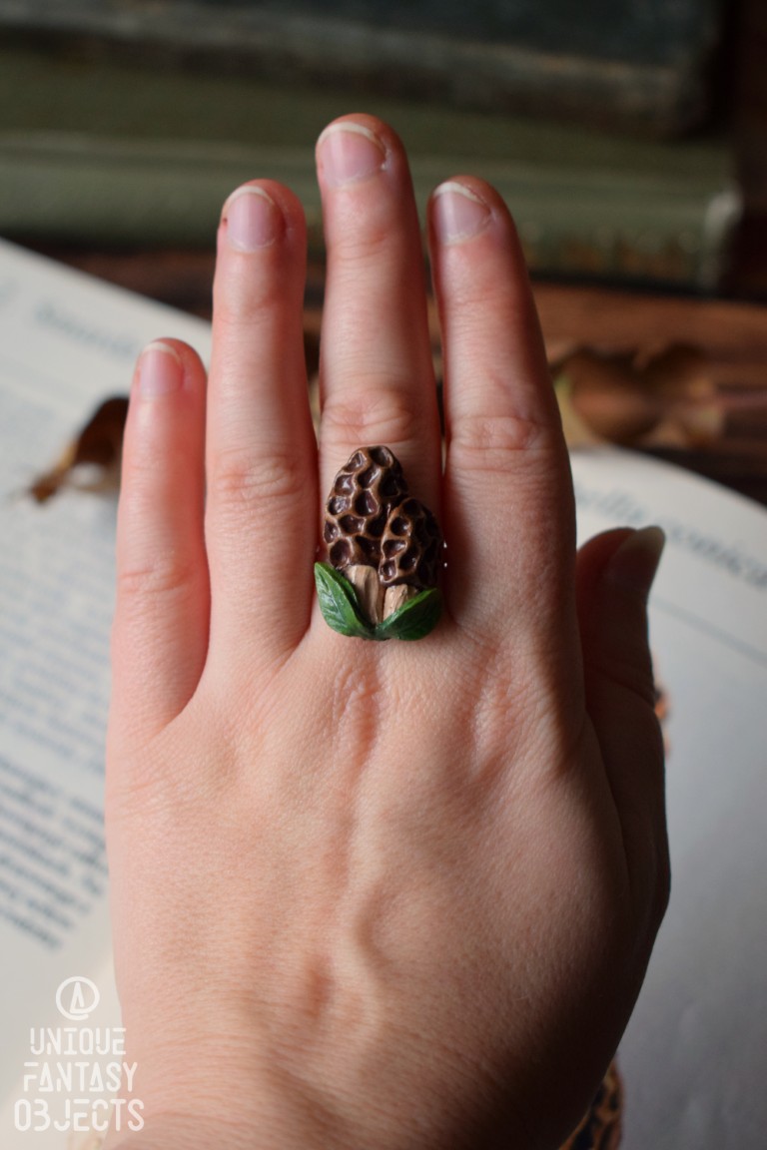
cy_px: 575
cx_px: 384
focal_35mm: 63
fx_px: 2013
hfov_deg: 21.6
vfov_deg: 31.9
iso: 1400
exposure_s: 1/60
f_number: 5
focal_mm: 42
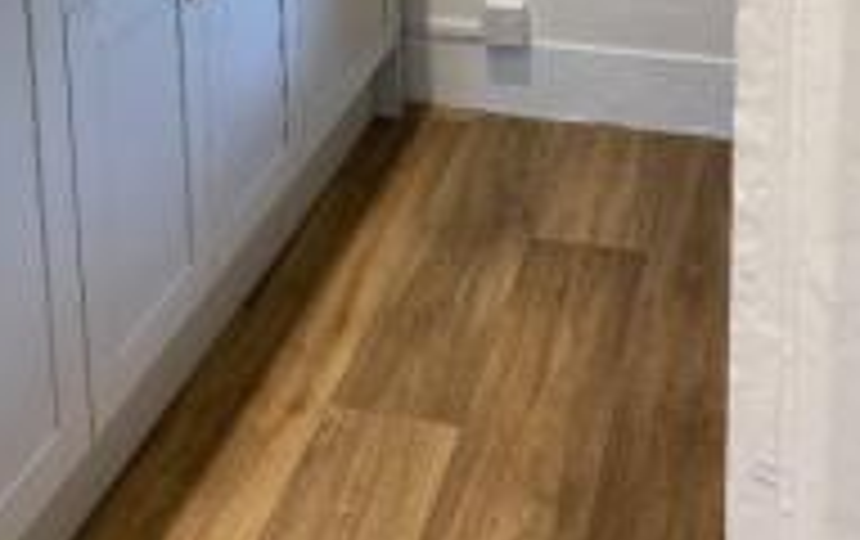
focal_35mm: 63
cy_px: -191
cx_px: 252
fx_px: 1479
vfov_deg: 19.0
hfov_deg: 32.0
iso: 100
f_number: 1.8
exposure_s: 1/100
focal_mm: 4.25
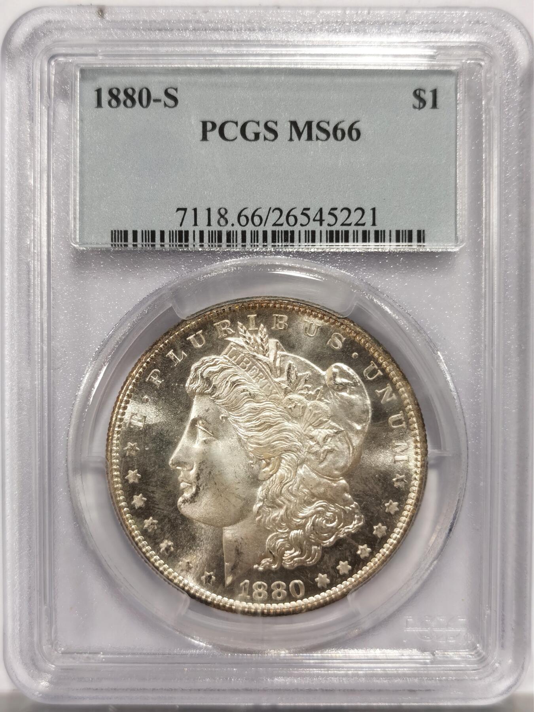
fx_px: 1111
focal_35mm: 54
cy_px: 356
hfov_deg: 27.0
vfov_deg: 35.5
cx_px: 267
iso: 100
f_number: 16
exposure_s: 1/100
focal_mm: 5.56
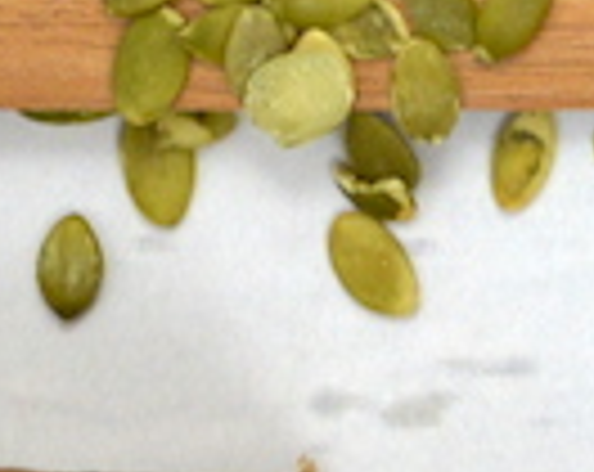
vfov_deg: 2.9
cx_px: 81
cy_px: -25
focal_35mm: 539
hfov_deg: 3.6
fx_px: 9455
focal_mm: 42
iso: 400
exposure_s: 1/50
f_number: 4.8
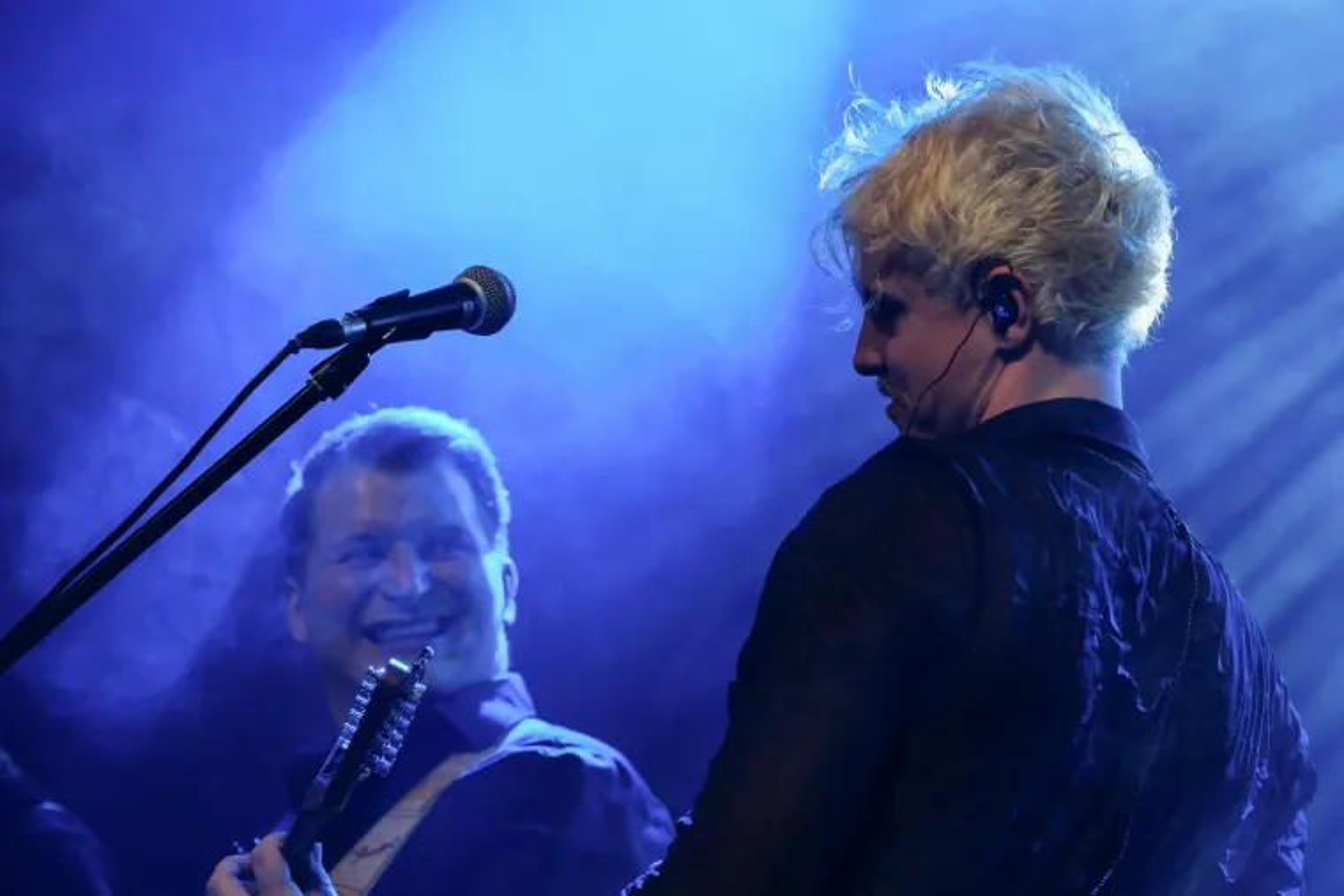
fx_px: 5041
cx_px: 672
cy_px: 448
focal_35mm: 135
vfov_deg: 10.2
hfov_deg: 15.2
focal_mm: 90
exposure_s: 1/320
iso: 3200
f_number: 2.8
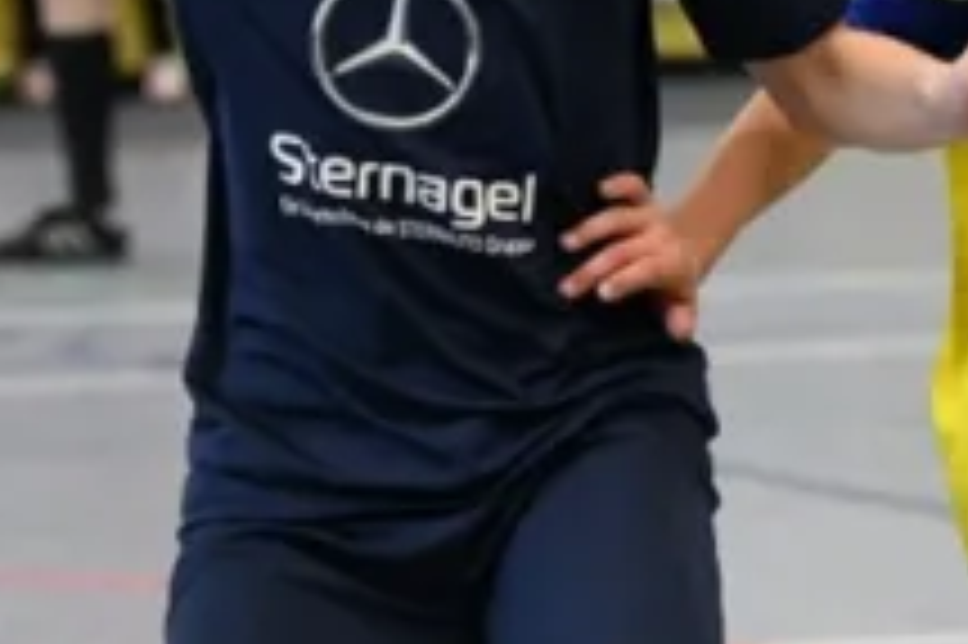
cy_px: 910
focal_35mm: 391
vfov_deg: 3.5
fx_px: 10505
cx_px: 734
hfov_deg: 5.3
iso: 8000
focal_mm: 82
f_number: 2.8
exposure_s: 1/1600
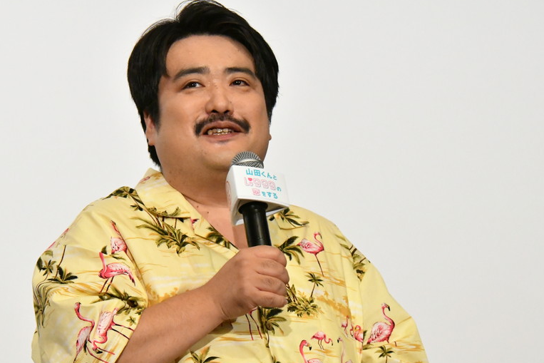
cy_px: 204
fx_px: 3567
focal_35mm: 236
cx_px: 229
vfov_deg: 5.8
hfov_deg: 8.7
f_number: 8
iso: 12800
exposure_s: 1/250
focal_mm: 120
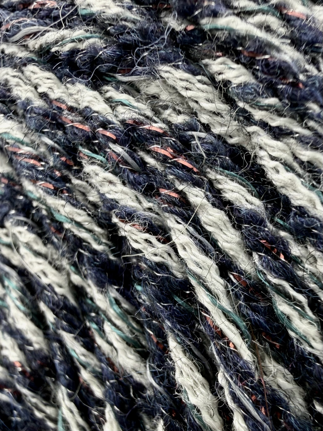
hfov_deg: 56.8
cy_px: 216
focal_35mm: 24
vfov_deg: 71.6
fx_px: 299
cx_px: 162
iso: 64
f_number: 2.2
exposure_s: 1/121
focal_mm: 2.22
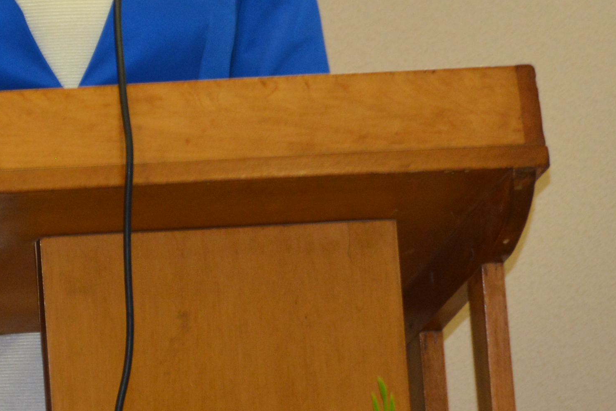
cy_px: -76
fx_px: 10099
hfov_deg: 3.5
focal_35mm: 590
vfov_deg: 2.3
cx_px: -167
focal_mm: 130
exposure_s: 1/60
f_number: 5.6
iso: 900
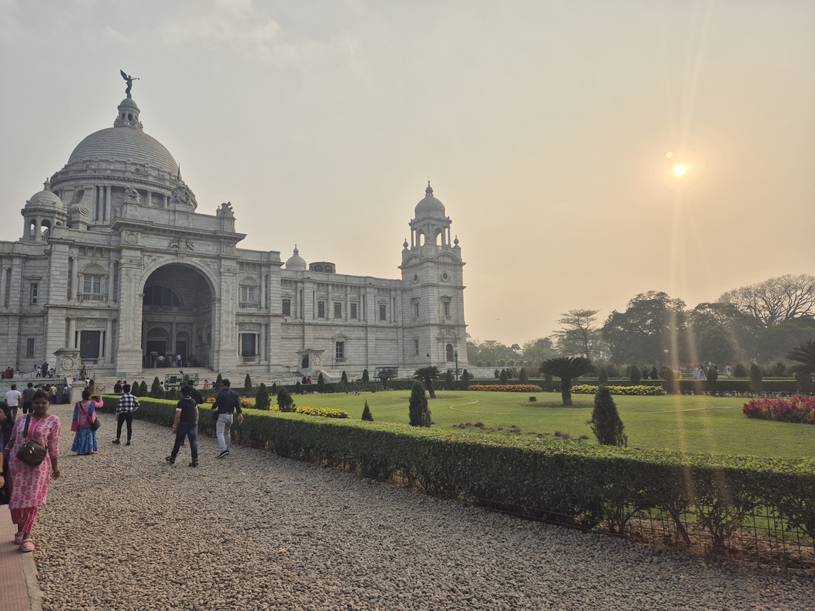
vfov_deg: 58.9
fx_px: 542
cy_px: 306
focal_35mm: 23
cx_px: 408
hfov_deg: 73.9
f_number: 1.8
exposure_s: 1/2592
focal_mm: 5.4
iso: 25
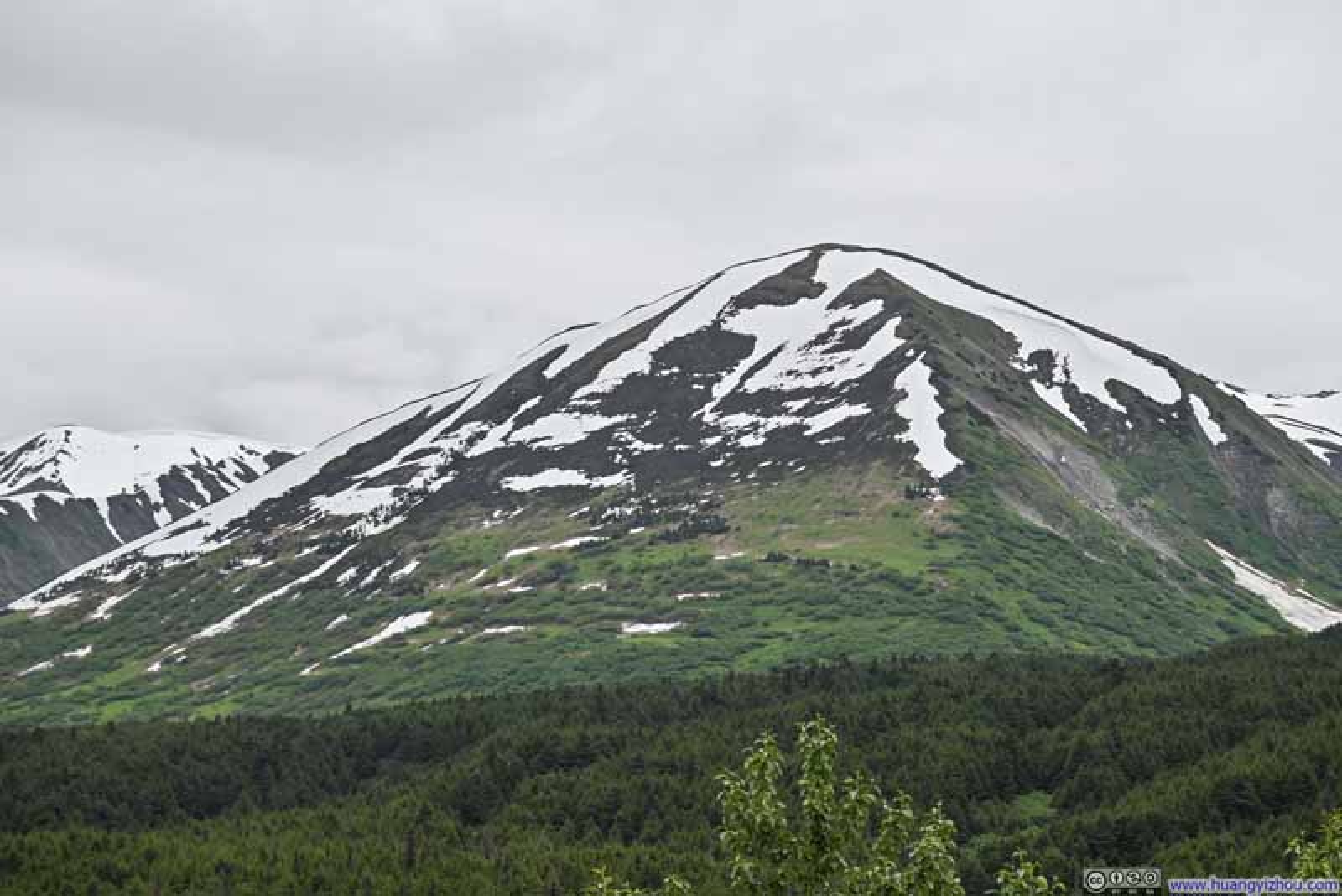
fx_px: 2536
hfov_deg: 29.6
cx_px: 671
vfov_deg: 20.0
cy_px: 448
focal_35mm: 68
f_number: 5
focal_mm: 68
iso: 100
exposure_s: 1/640
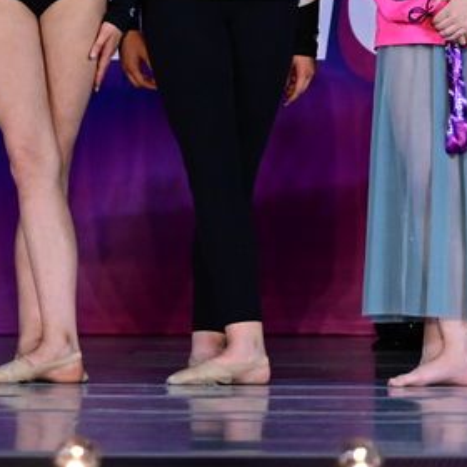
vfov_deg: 6.8
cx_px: 619
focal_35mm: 255
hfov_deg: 6.8
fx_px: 3892
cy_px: -205
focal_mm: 56
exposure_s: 1/800
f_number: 3.5
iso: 2500
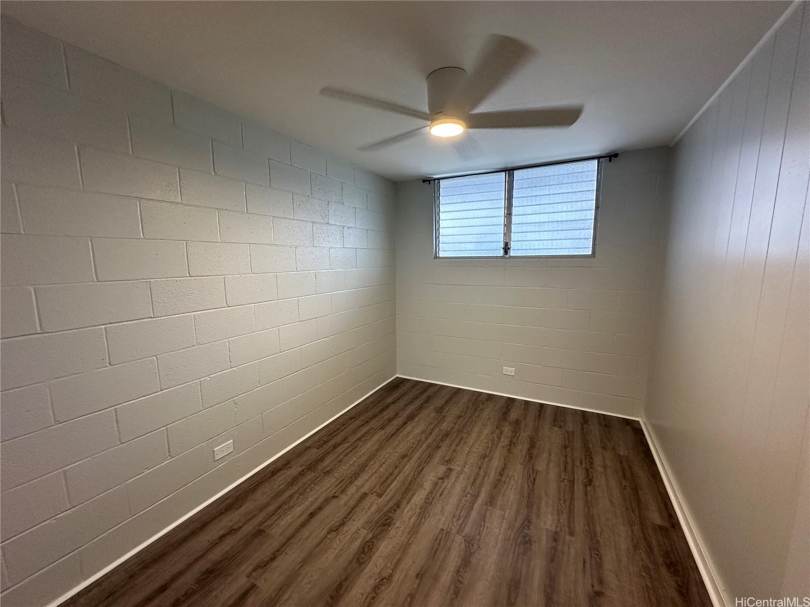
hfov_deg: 102.1
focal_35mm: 14
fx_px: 328
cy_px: 304
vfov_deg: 85.7
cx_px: 405
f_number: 2.2
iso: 200
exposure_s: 1/120
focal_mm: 2.22
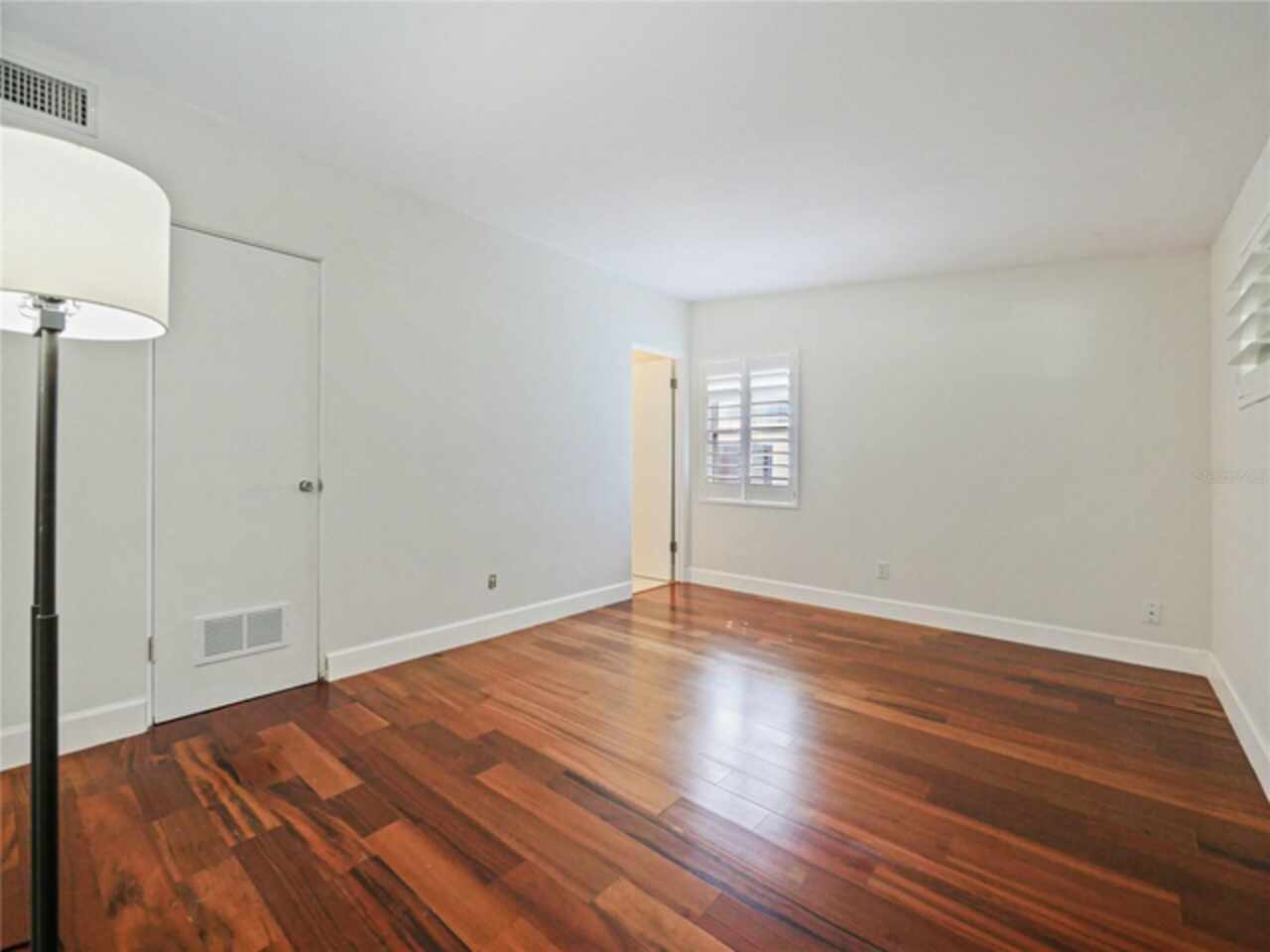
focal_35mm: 14
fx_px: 514
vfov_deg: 85.7
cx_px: 635
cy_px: 476
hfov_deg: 102.1
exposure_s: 1/60
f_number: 4
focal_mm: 7
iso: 1000
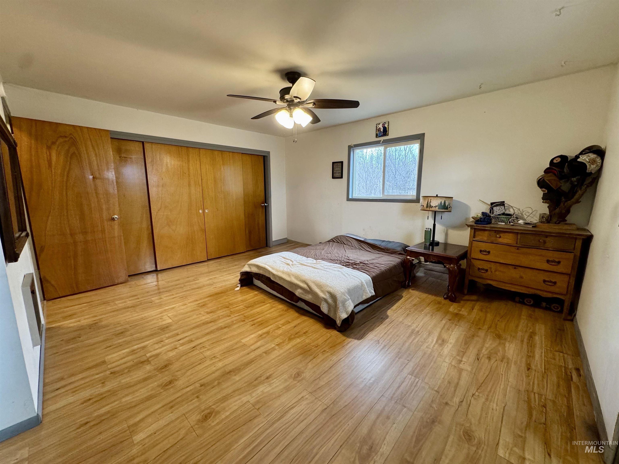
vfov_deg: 85.7
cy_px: 232
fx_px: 250
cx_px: 310
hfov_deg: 102.1
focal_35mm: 14
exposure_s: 1/60
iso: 250
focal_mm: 2.22
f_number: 2.2
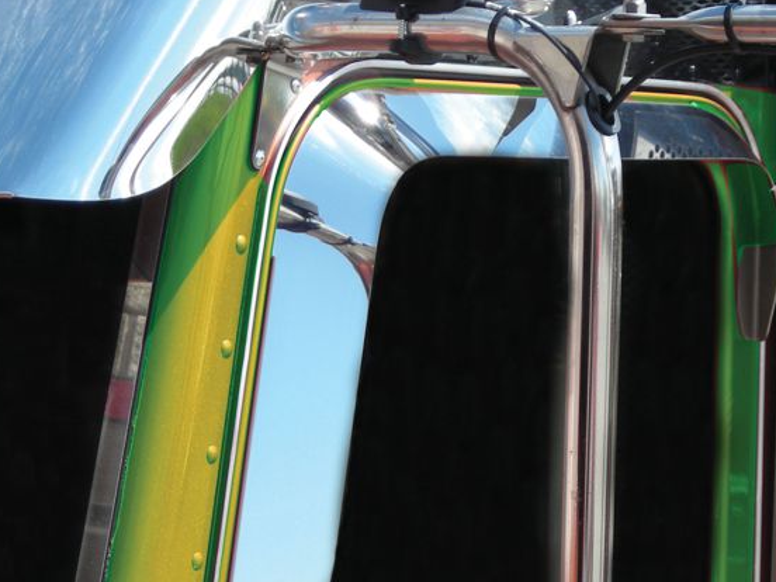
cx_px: 515
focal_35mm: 115
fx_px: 2578
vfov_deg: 12.9
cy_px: 376
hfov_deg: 17.1
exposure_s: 1/200
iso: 50
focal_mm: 12.7
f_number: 4.2
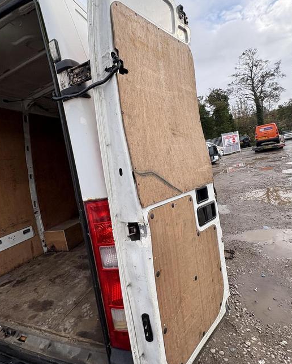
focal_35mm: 19
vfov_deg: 83.2
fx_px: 205
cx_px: 128
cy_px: 178
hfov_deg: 70.6
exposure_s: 1/591
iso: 40
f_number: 2.2
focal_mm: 2.22
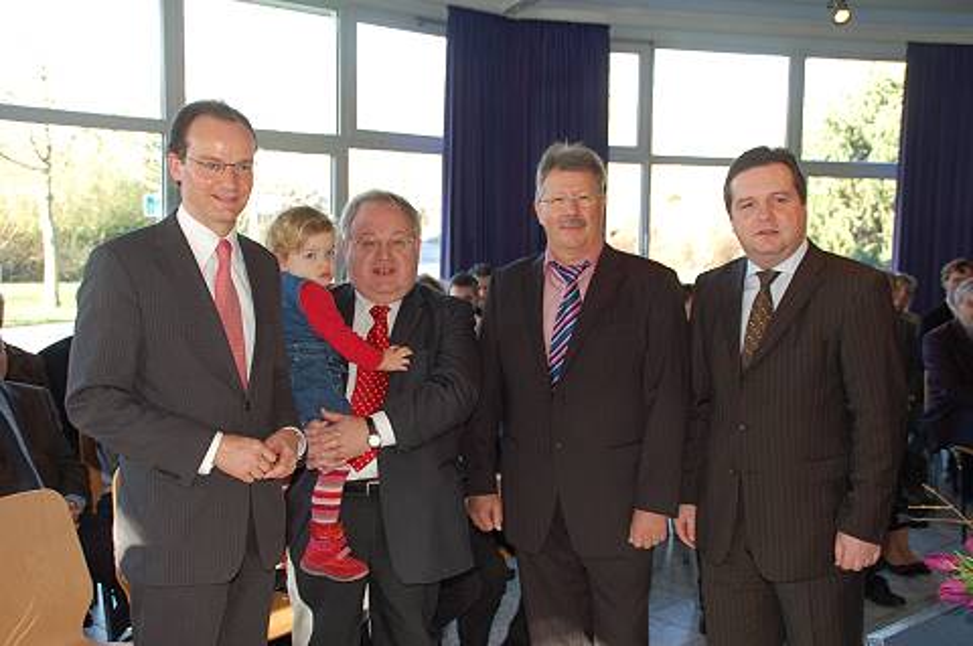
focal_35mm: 42
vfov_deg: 31.8
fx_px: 1134
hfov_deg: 46.4
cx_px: 486
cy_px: 323
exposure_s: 1/60
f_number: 5
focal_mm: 28
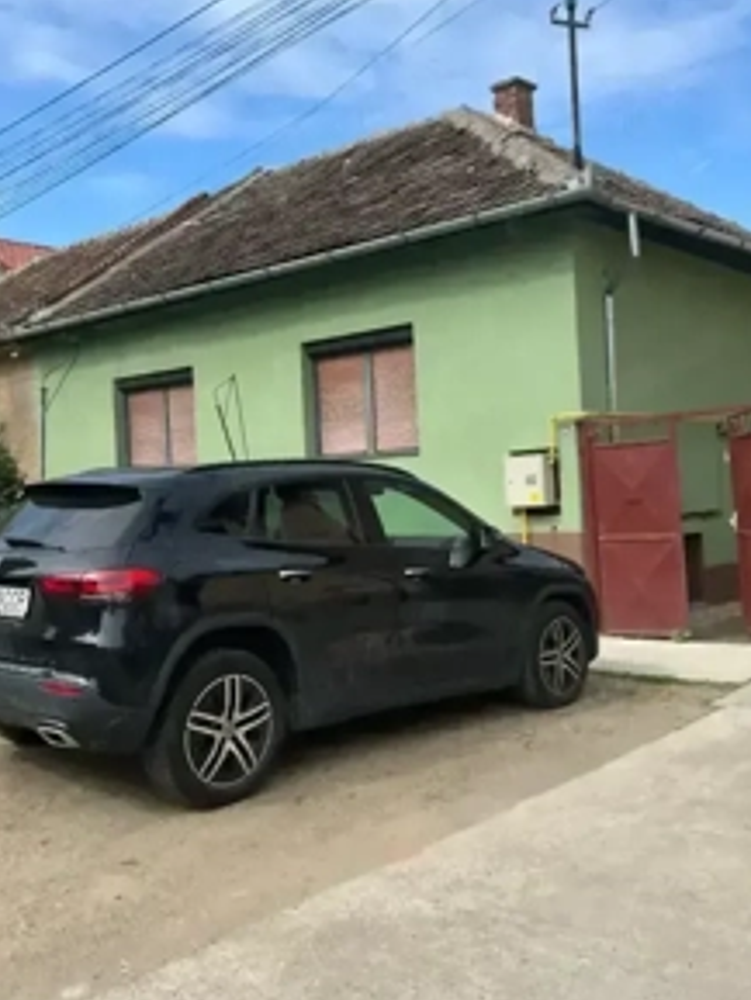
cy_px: 453
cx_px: 405
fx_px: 1041
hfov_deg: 39.7
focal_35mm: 36
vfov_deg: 51.3
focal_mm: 5.7
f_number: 1.5
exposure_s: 1/3571
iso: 50
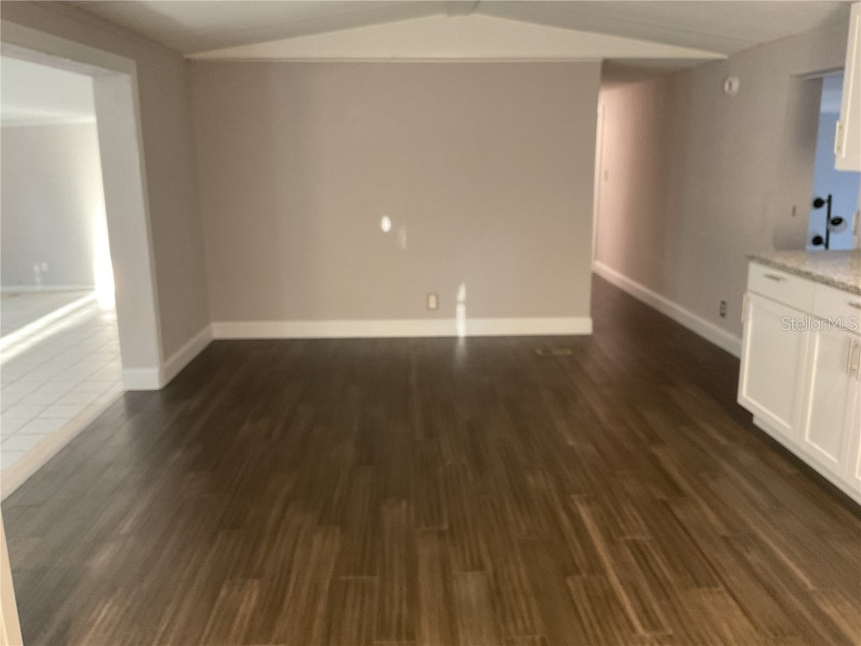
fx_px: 721
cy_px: 323
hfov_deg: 61.7
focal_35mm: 29
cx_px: 430
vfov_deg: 48.2
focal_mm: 3
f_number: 1.8
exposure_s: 1/60
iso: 250
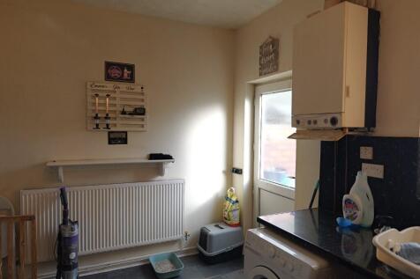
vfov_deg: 55.1
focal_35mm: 23
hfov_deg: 76.1
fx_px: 268
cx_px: 210
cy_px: 140
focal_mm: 23
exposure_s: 1/60
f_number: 3.7
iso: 1250
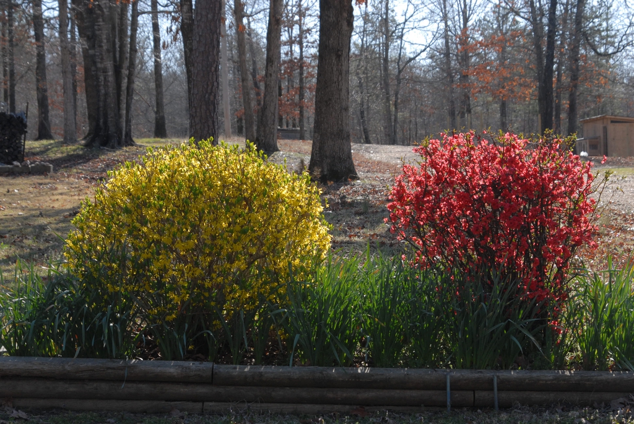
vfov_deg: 14.1
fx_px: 1719
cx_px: 317
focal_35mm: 98
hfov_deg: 20.9
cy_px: 212
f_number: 8
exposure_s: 1/250
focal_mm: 65
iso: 400
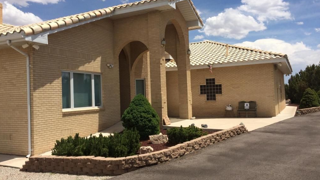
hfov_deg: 61.0
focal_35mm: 32
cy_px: 84
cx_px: 159
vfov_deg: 36.7
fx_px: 272
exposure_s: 1/3731
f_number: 2.2
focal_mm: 4.15
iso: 32
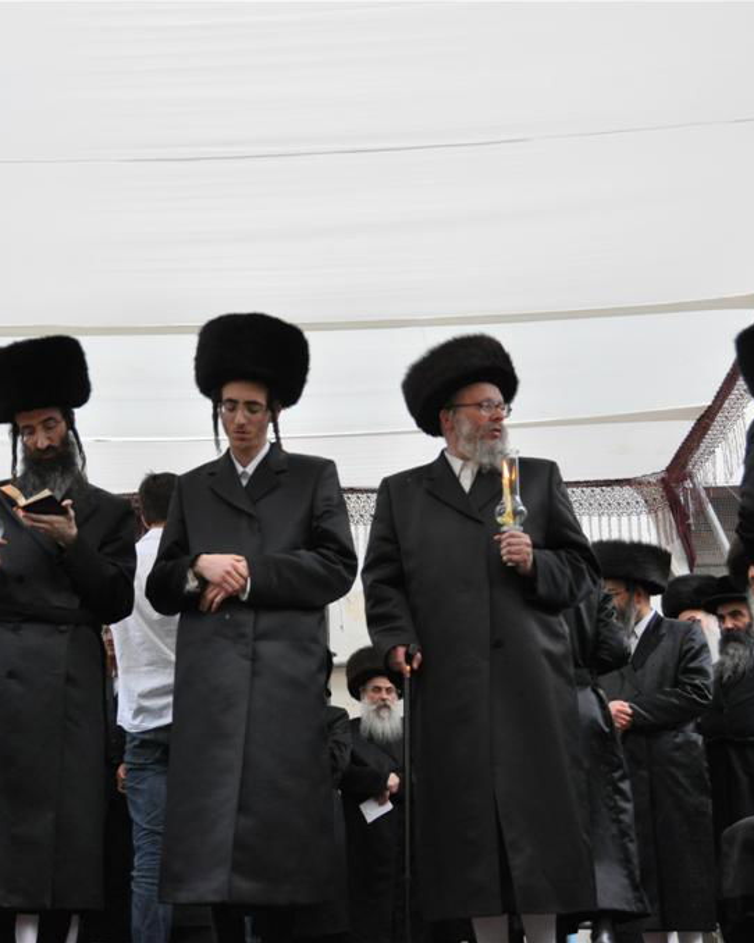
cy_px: 472
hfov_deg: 29.5
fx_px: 1423
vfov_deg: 36.7
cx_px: 256
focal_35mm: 51
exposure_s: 1/60
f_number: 3.8
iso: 800
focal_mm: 24
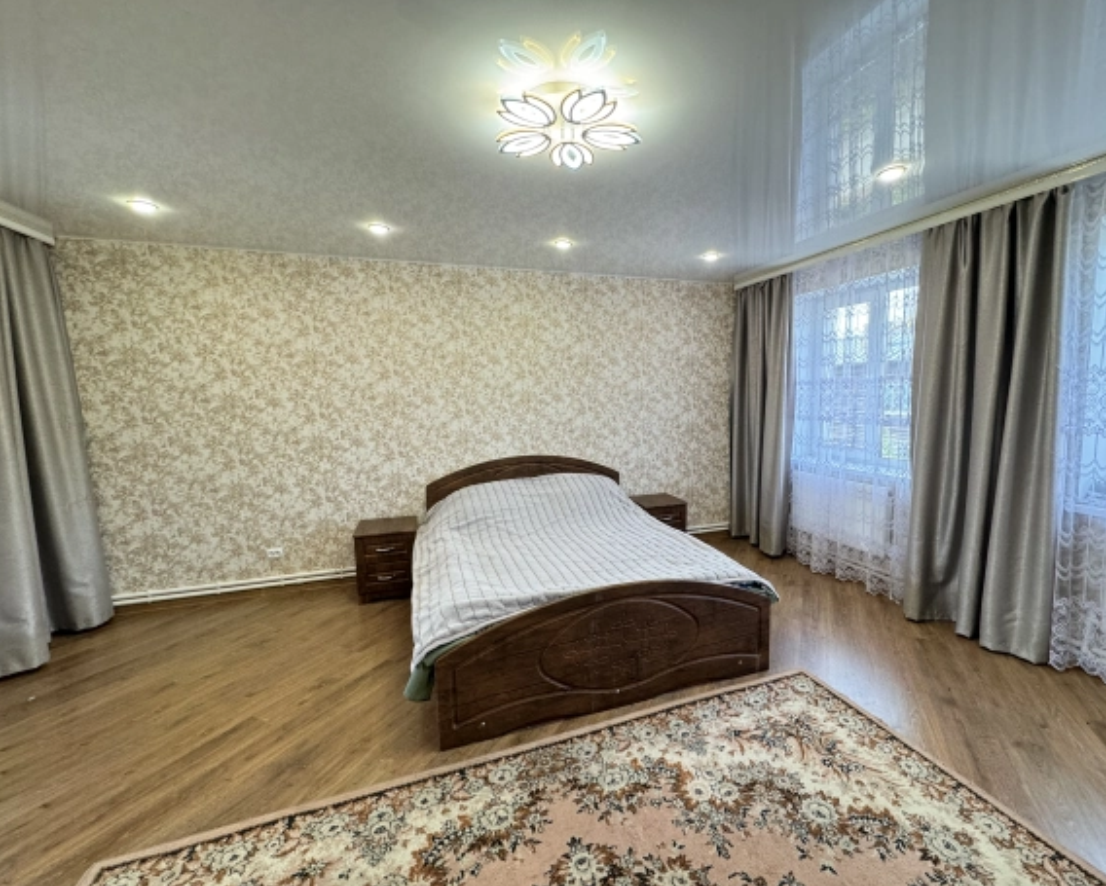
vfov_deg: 84.1
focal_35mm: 15
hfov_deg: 96.6
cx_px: 596
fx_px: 491
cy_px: 444
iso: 250
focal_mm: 2.22
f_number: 2.2
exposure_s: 1/100
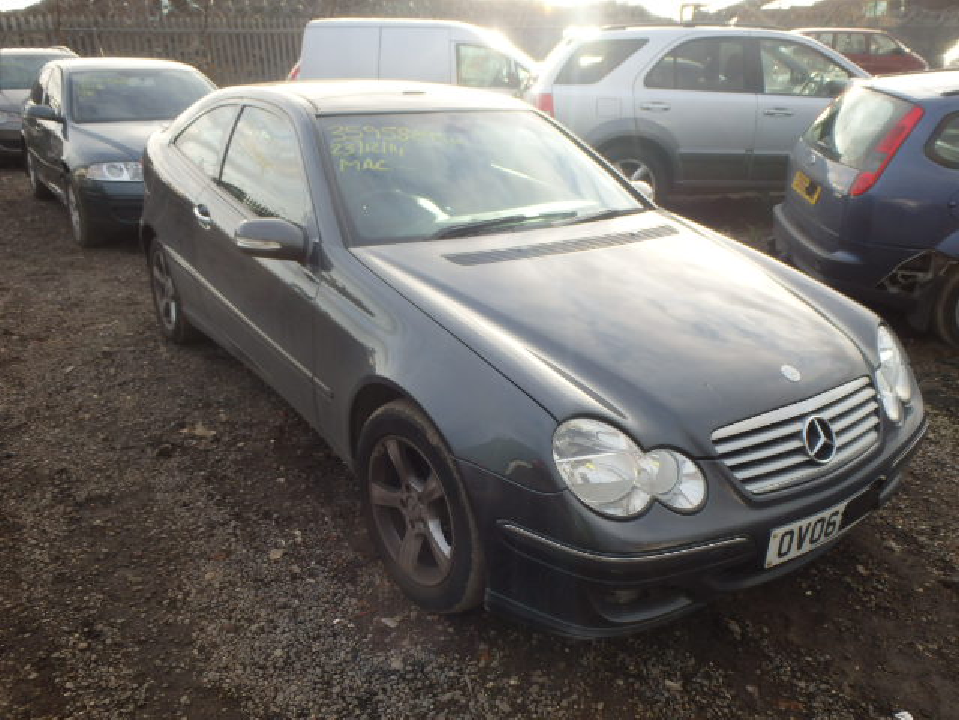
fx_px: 776
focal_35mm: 28
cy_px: 360
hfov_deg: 63.4
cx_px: 480
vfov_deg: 49.7
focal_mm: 5
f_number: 3.9
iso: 125
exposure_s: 1/200
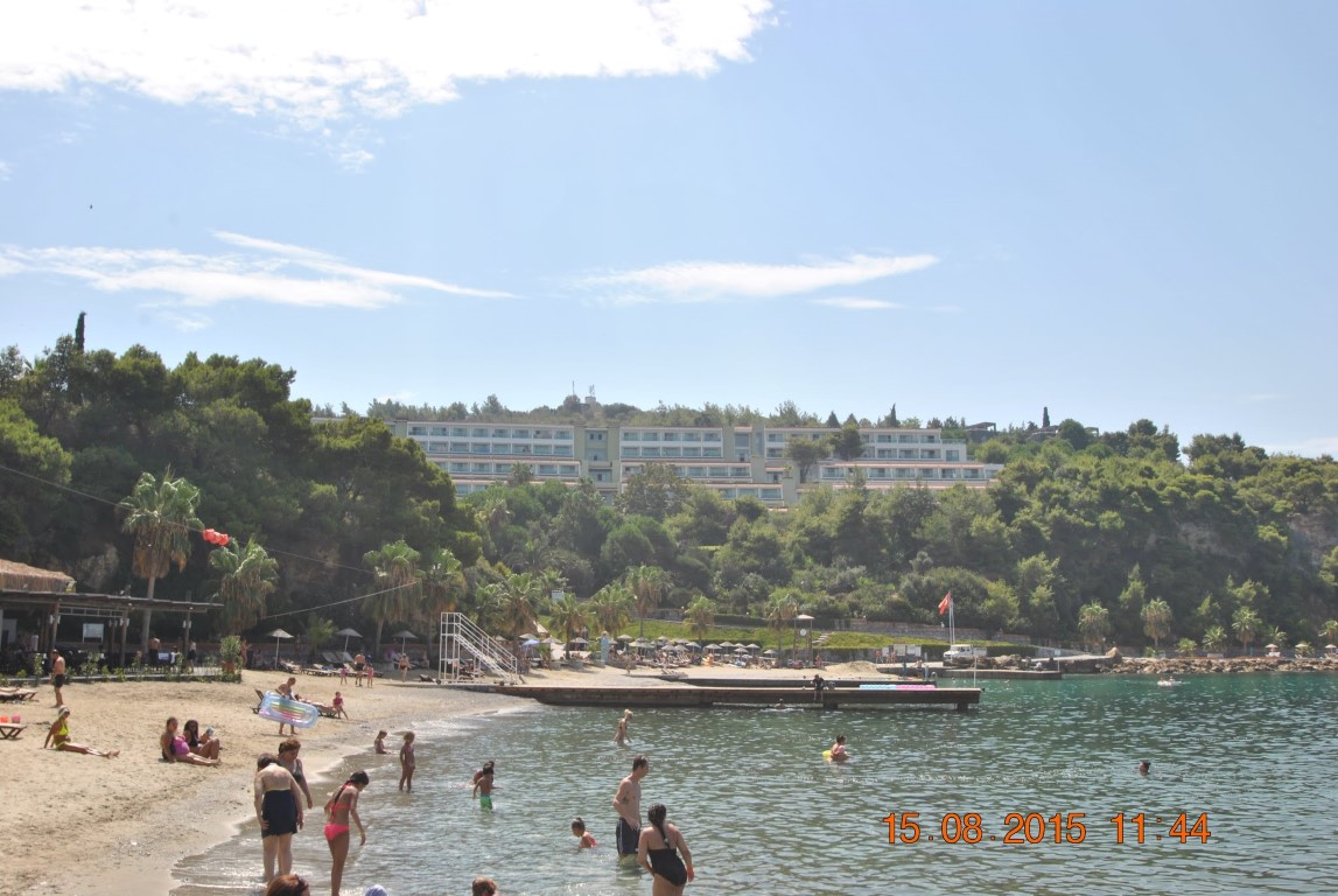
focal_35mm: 36
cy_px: 448
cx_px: 669
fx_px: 1340
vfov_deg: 37.0
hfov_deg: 53.1
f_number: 9
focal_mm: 24
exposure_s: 1/200
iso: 100
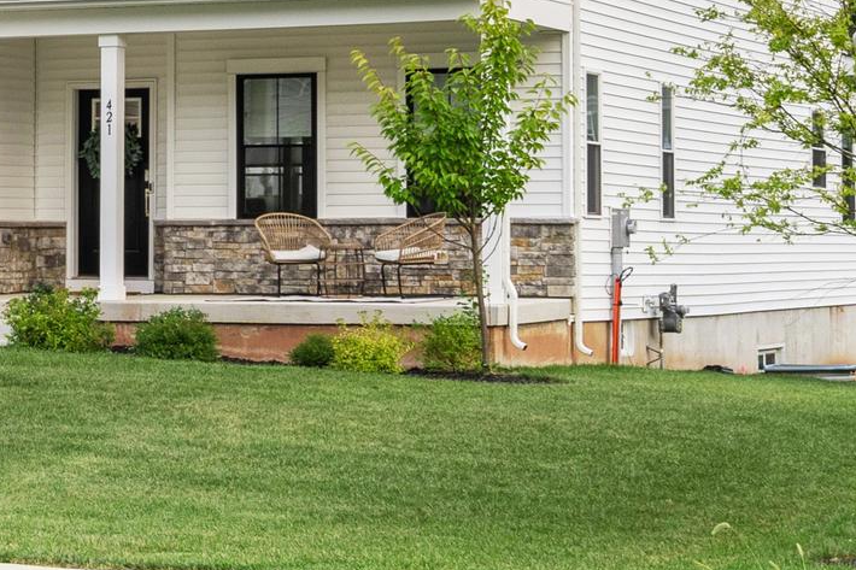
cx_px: -10
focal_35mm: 124
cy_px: -31
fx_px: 2948
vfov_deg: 10.9
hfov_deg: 16.2
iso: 250
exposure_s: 1/50
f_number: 9
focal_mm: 29
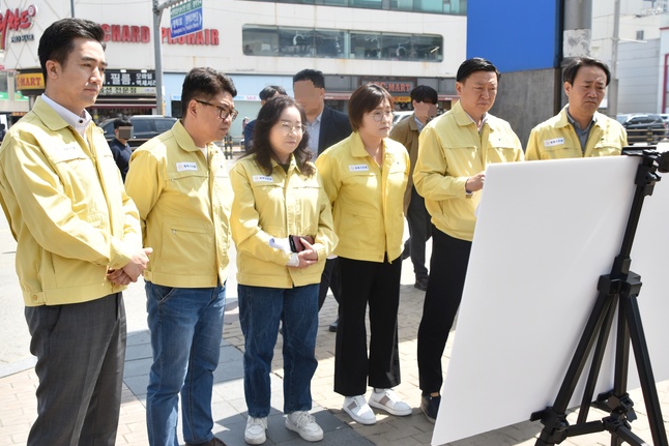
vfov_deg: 34.2
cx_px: 323
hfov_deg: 49.5
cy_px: 220
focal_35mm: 39
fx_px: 725
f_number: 6.3
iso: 400
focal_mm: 24
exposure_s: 1/1600
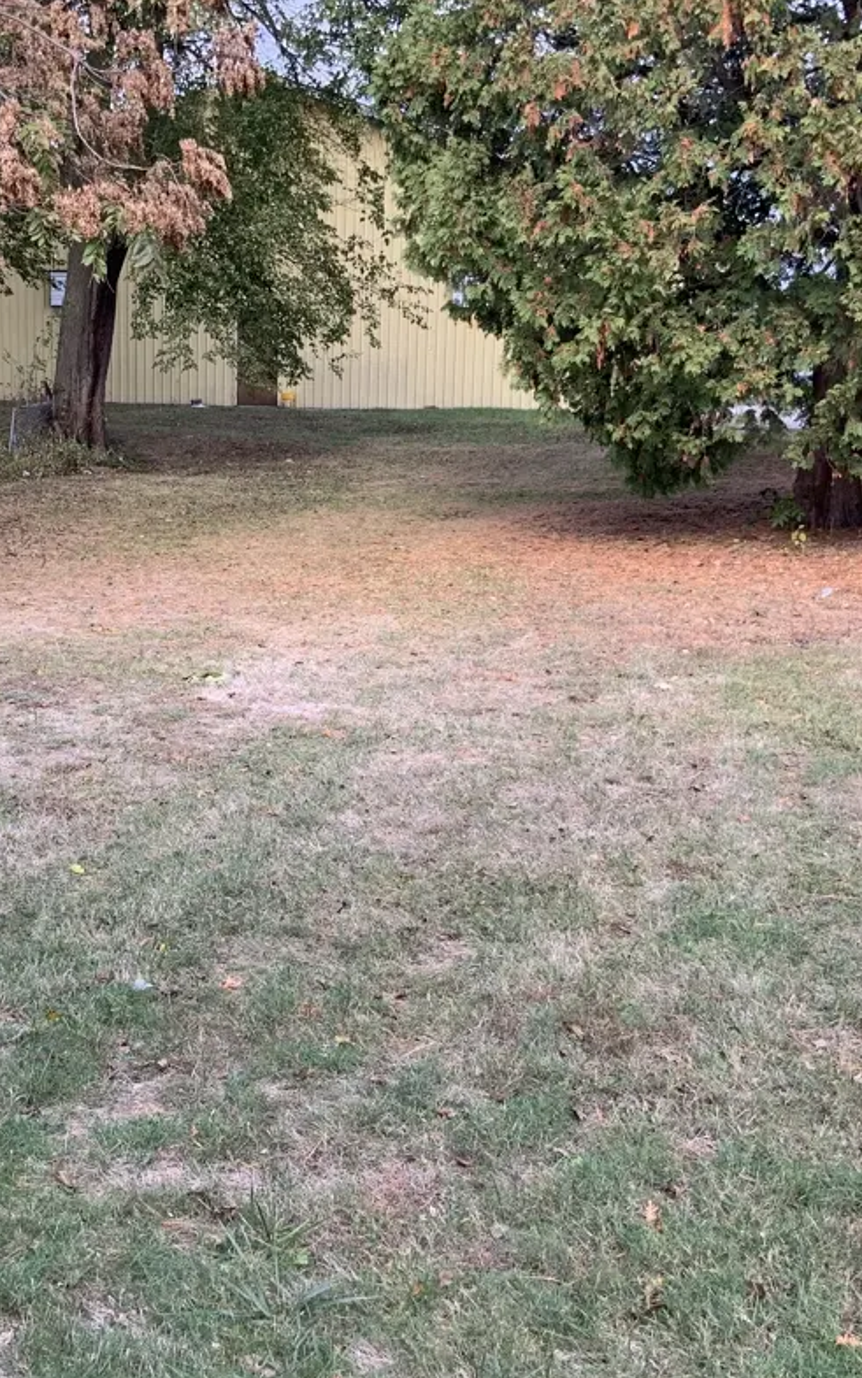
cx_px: 246
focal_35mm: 47
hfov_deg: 27.2
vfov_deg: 42.6
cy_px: 702
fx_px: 1766
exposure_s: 1/344
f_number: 1.8
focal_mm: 3
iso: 16
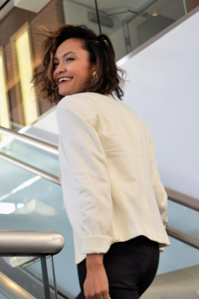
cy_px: 253
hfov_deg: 19.2
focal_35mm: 71
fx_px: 588
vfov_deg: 27.7
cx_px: 120
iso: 400
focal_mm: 27
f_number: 4.5
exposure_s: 1/80
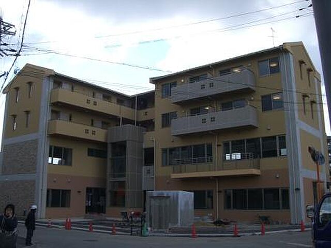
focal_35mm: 38
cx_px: 166
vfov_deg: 37.7
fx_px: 363
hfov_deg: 49.0
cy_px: 124
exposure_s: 1/500
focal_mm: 6.2
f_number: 4.3
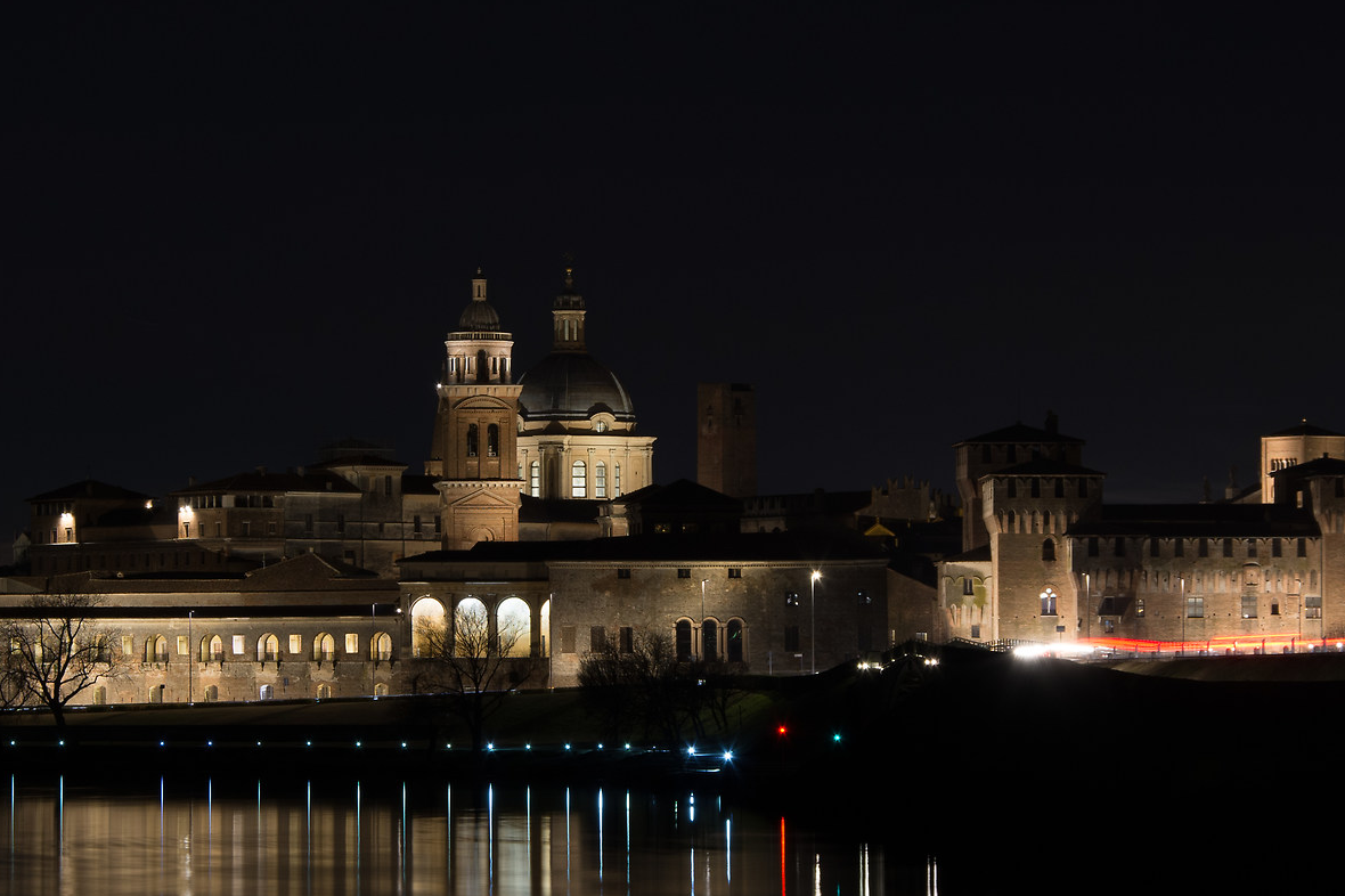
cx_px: 623
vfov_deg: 7.8
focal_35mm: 177
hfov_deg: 11.6
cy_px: 497
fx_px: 6611
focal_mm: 58
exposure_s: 15
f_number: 8
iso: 100
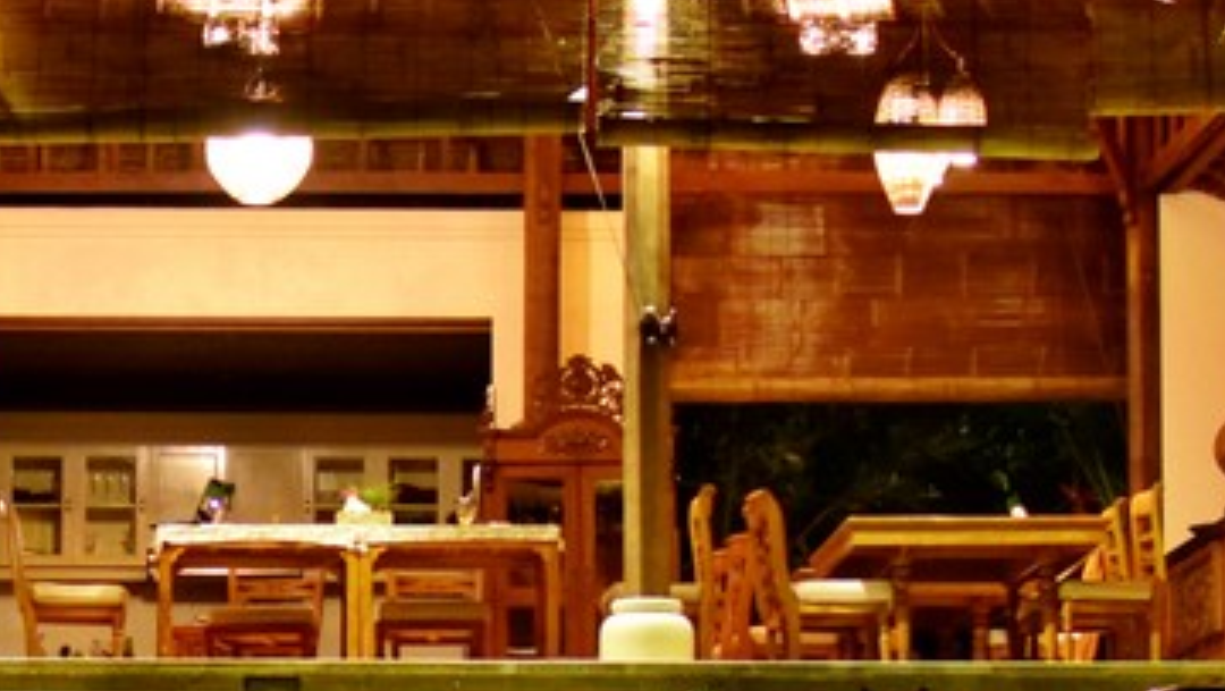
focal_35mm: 172
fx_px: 5578
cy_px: 562
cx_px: 126
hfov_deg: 12.4
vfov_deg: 7.1
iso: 1600
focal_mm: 35
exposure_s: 1/2.5
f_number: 2.8
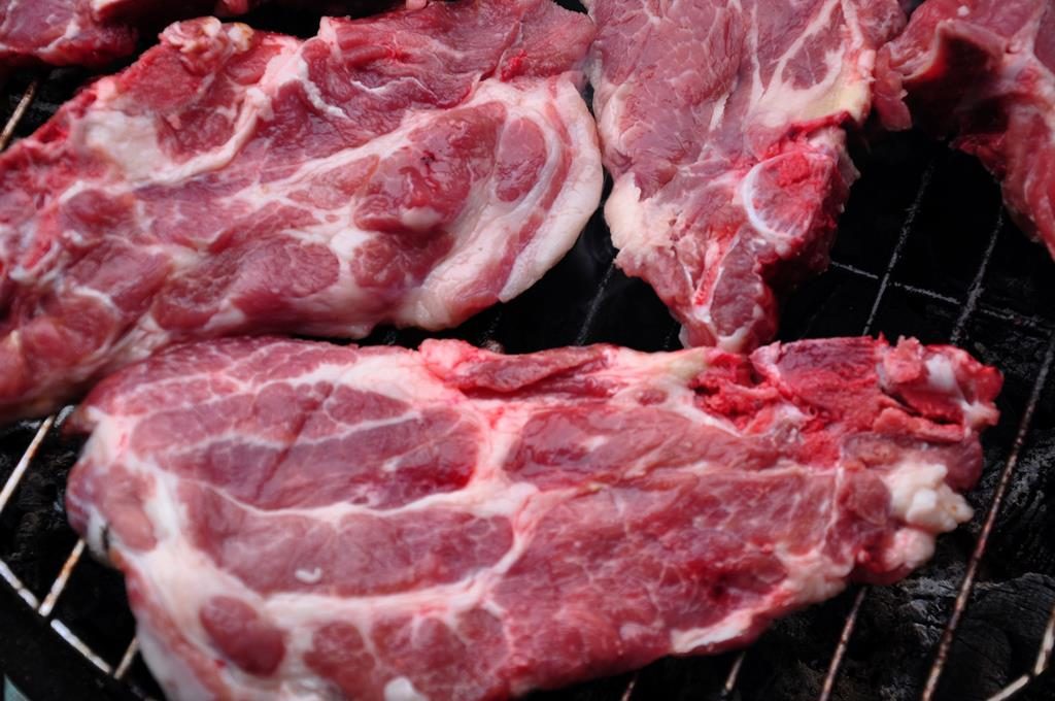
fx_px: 2898
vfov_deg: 13.8
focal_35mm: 99
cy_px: 350
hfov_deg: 20.6
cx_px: 528
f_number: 5.6
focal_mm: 66
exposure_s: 1/125
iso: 250
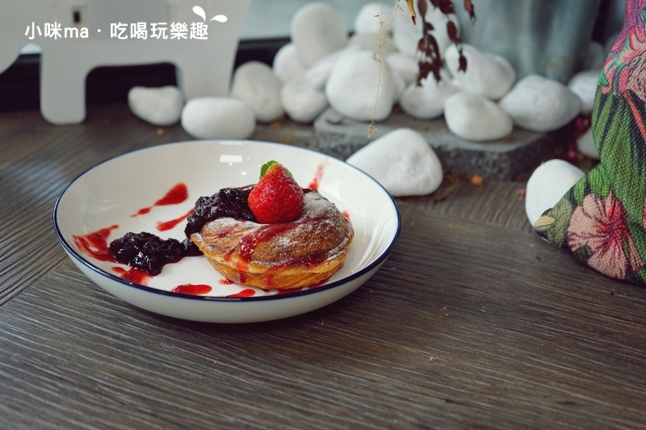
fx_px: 879
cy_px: 215
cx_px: 323
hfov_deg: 40.4
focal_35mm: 49
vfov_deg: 27.5
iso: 400
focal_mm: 49
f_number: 4.5
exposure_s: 1/60
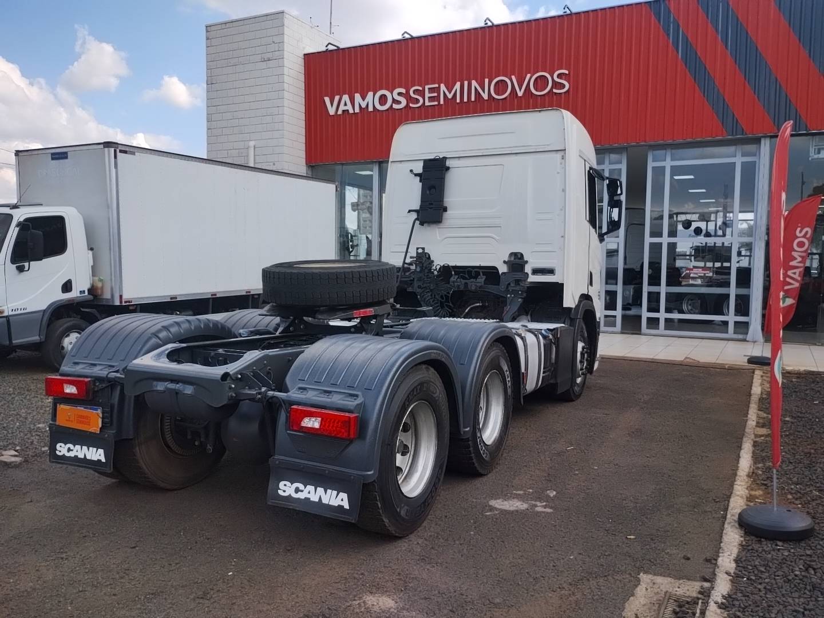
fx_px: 667
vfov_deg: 49.7
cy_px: 309
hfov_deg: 63.4
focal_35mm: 28
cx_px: 412
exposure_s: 1/449
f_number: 1.8
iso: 100
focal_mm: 4.27
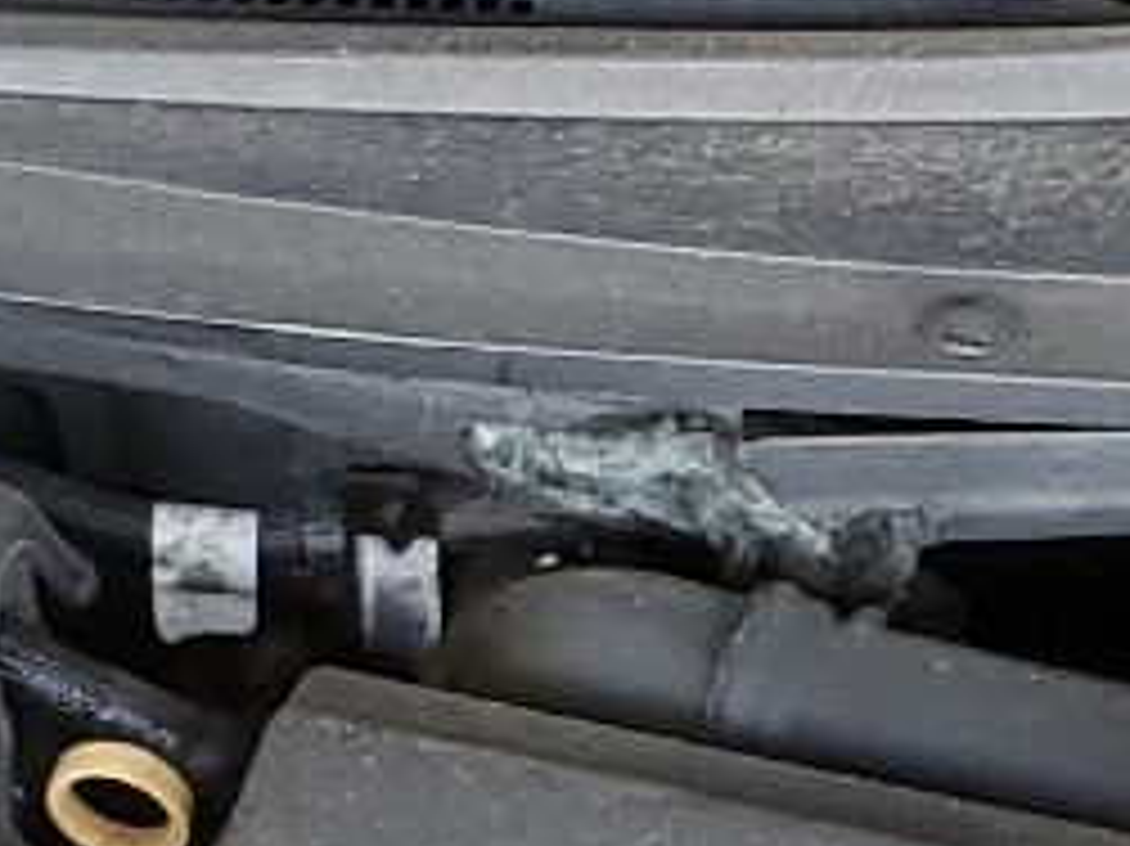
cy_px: 1800
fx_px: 5416
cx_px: 959
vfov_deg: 8.4
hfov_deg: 11.8
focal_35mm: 166
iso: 116
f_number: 1.5
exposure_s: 1/60.2
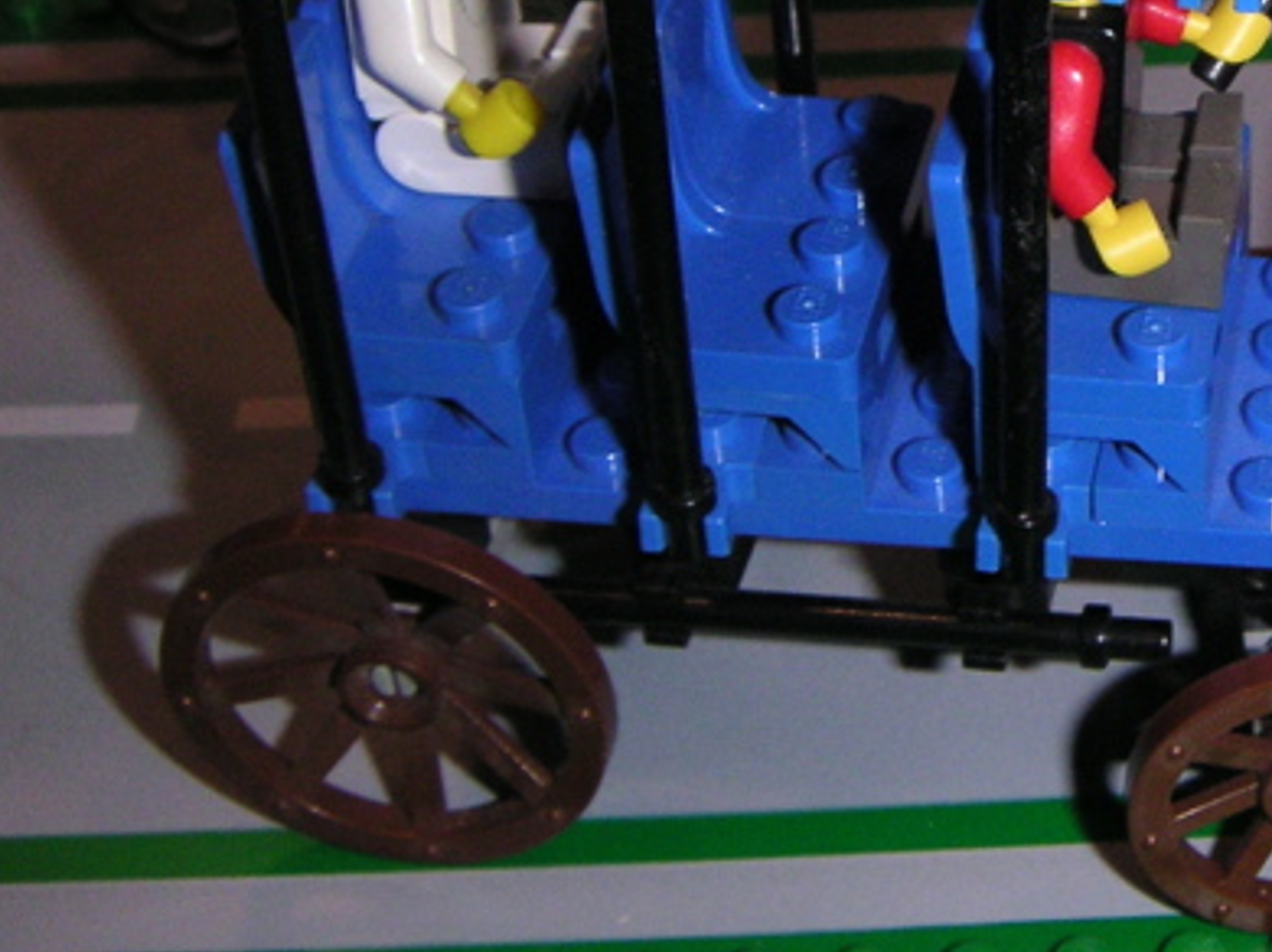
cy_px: 222
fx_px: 2864
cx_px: 1184
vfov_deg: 18.7
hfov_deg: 24.2
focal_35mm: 78
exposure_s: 1/45
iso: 160
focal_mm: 6
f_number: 6.7
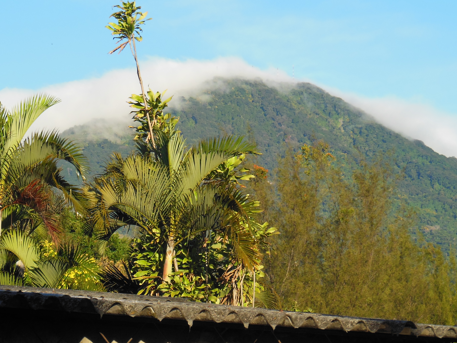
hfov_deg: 13.2
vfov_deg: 10.0
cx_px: 207
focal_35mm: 149
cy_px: 169
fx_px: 1967
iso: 125
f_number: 4.8
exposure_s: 1/400
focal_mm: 19.7
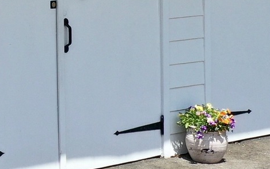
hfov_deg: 10.5
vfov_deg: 6.9
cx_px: -219
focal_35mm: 187
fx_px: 1376
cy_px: -123
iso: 100
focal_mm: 10.26
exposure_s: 1/500
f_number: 5
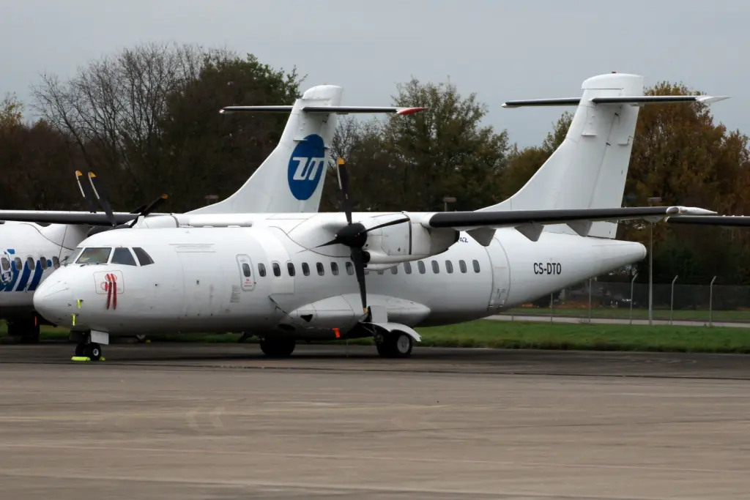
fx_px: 4063
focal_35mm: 195
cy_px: 250
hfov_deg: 10.5
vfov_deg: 7.0
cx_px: 375
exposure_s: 1/200
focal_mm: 130
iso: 200
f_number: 4.5
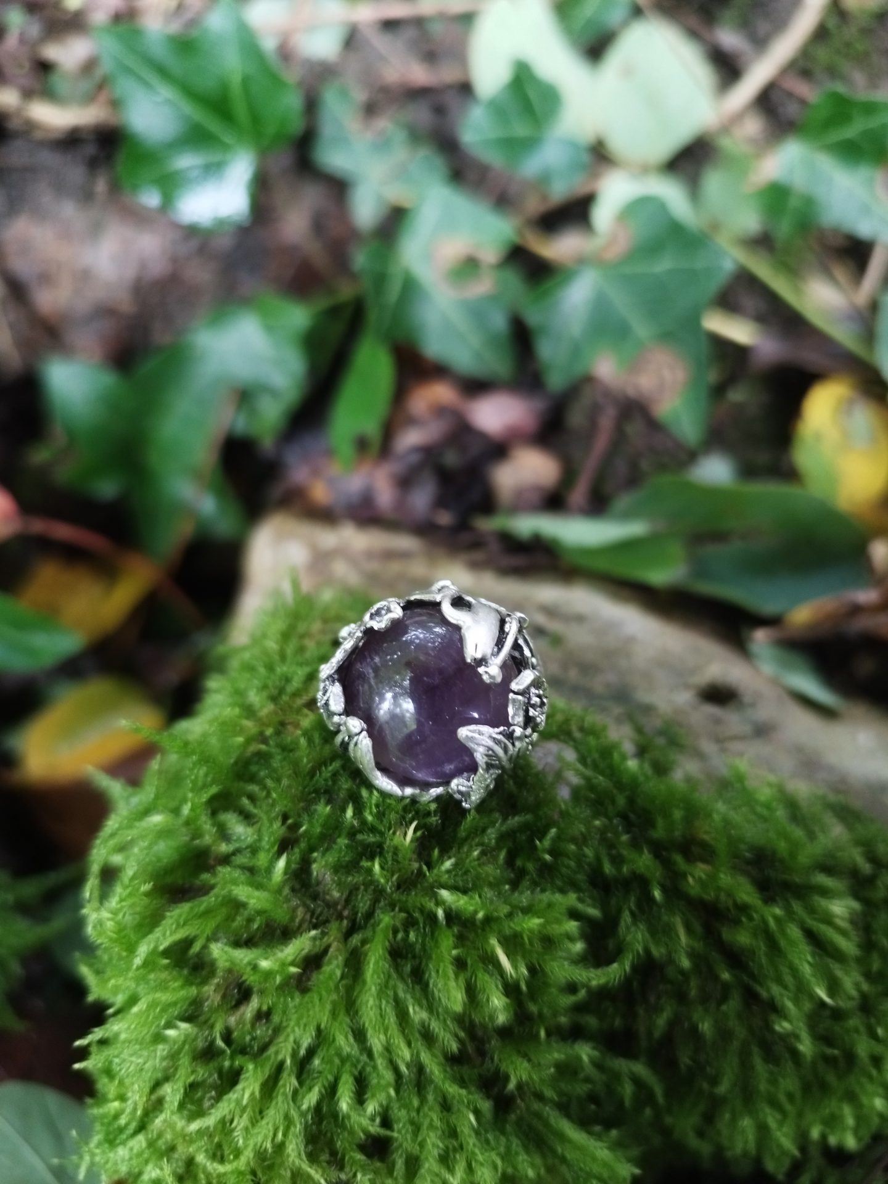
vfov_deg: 69.4
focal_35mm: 25
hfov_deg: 54.9
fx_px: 855
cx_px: 444
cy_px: 592
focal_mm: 5.95
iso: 720
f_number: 1.89
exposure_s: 1/33.3
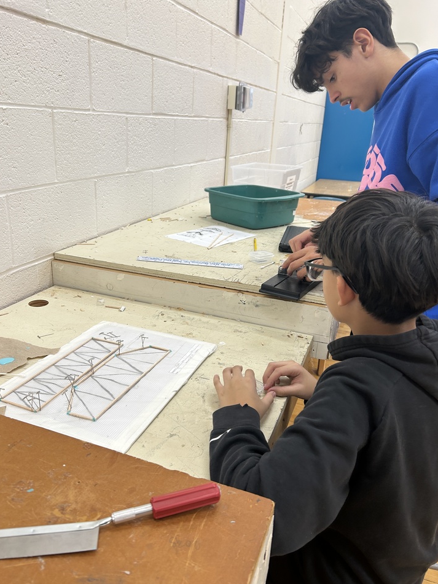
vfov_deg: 63.5
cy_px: 292
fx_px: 472
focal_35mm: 28
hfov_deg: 49.7
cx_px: 208
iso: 64
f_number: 1.5
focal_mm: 5.7
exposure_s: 1/118
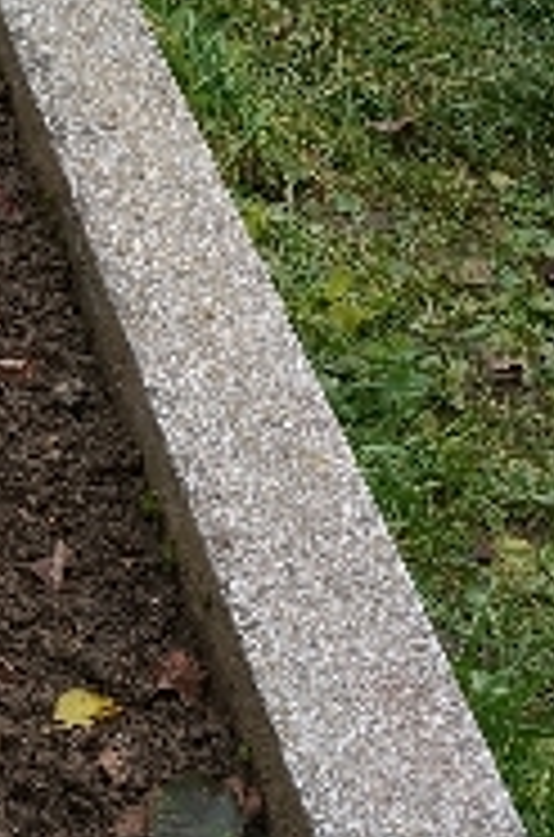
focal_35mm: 103
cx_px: -491
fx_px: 2391
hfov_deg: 12.0
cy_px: 184
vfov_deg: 19.7
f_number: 6.3
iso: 400
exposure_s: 1/125
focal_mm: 16
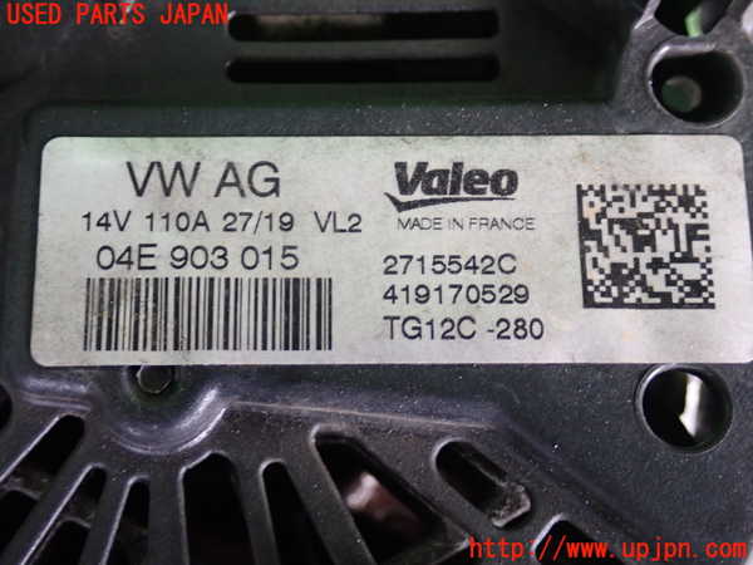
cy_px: 282
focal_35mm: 54
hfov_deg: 35.5
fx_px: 1175
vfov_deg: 27.0
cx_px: 376
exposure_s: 1/50
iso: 500
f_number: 3.3
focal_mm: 9.65
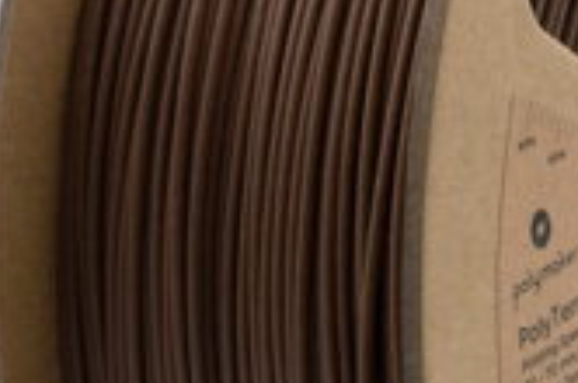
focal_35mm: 217
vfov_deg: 6.3
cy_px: 190
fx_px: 3477
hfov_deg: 9.4
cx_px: 628
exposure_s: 1/125
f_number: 5.6
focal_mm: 30
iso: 200
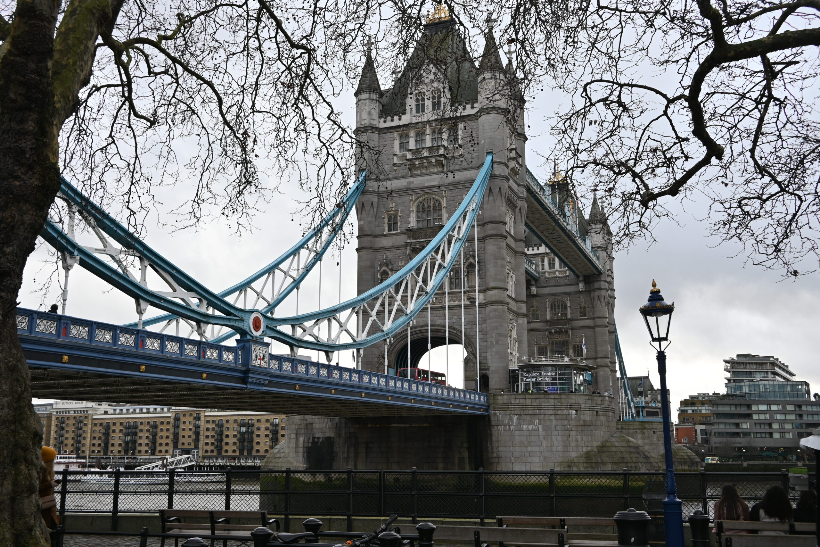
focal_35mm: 36
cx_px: 410
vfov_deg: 36.9
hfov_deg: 53.1
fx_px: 820
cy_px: 274
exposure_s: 1/125
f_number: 6.3
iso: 100
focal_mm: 24
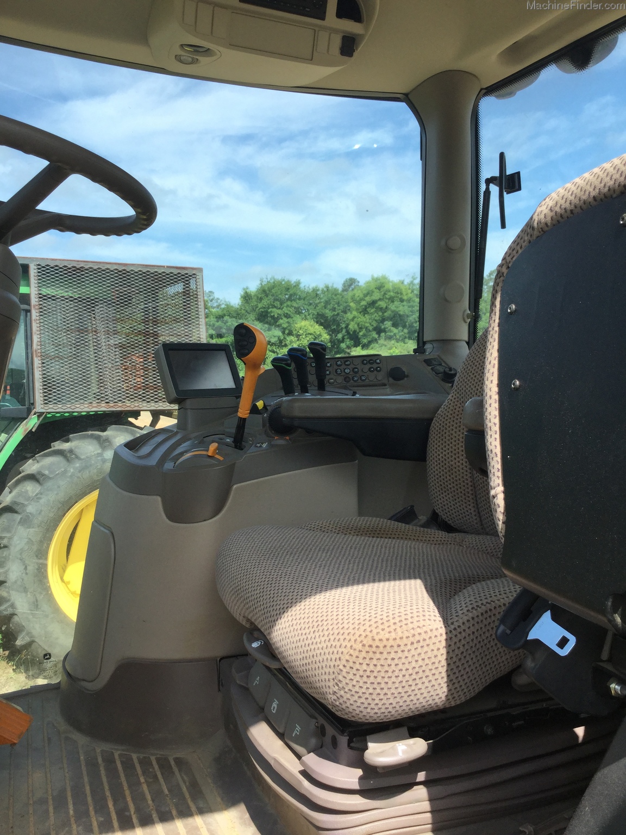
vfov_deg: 58.4
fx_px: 747
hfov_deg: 45.4
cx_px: 313
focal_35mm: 31
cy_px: 418
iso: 25
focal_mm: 3.3
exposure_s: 1/578
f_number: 2.4
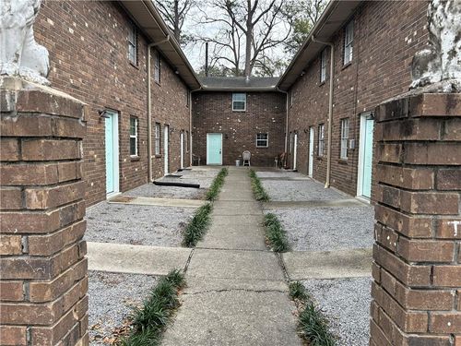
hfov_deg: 67.3
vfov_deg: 53.1
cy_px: 173
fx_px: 346
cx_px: 230
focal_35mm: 26
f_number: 1.5
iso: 50
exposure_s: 1/1058
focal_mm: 5.7
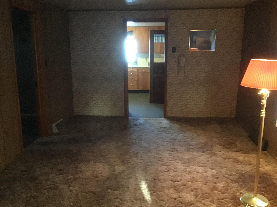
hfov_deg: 56.8
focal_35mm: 32
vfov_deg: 44.2
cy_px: 104
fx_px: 256
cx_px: 141
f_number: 2.4
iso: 500
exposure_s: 1/15
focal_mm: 3.3
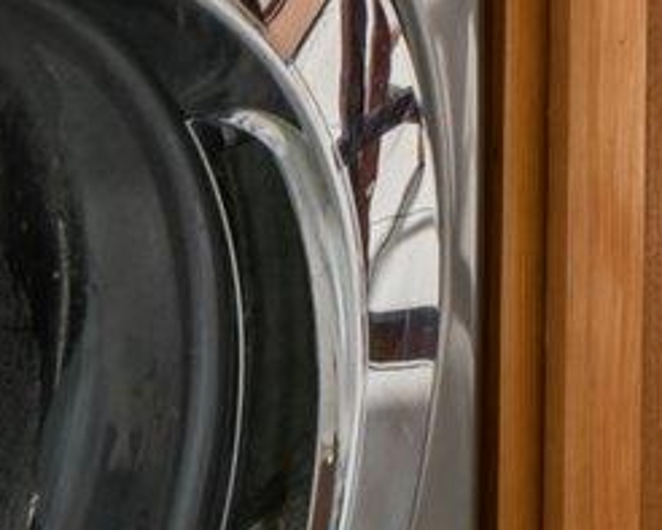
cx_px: 1187
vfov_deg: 8.7
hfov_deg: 13.1
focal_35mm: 133
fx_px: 2607
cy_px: -1266
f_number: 8
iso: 320
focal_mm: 17
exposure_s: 1
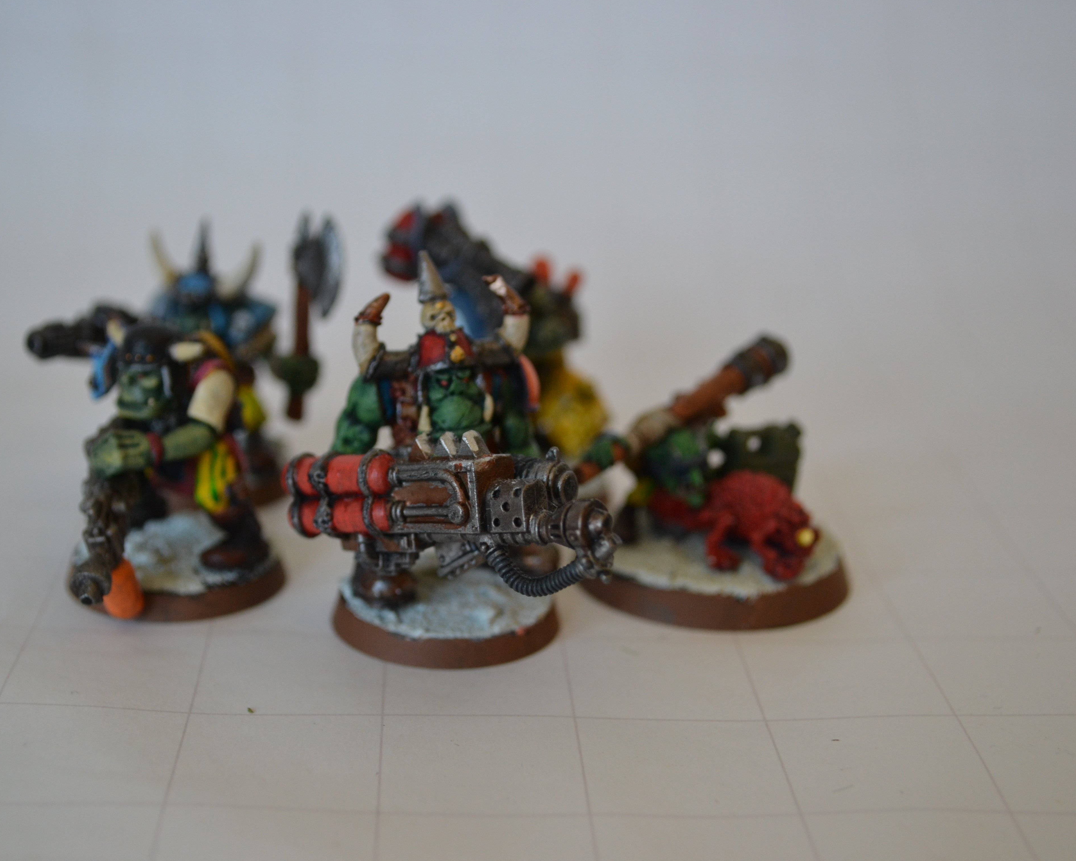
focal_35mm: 60
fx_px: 1897
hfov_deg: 31.6
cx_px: 458
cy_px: 430
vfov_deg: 25.6
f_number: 5
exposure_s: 1/60
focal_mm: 35
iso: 500
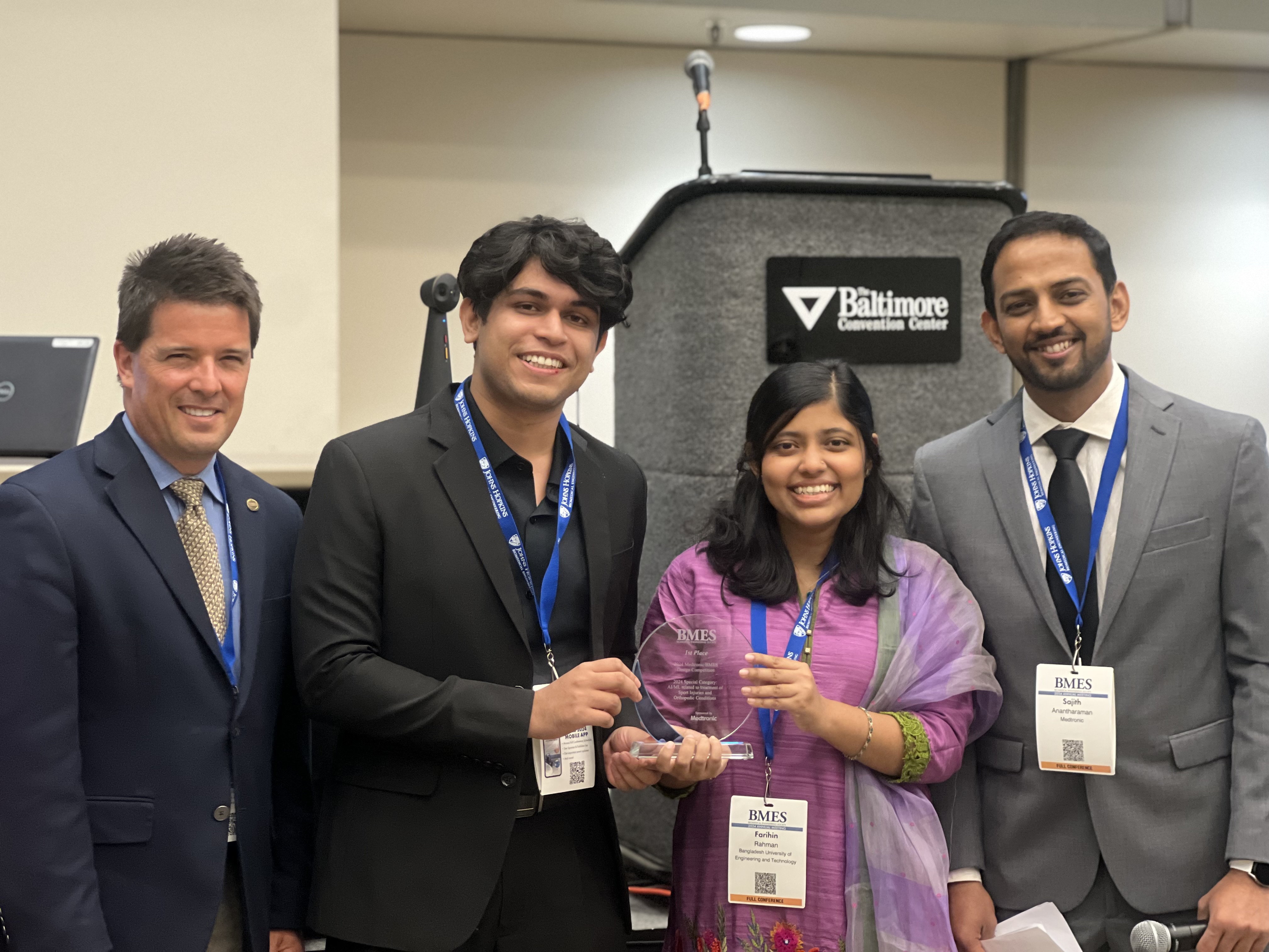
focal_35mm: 77
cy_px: 476
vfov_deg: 19.1
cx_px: 634
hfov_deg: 25.3
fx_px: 2823
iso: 400
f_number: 2.8
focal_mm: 9
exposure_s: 1/20
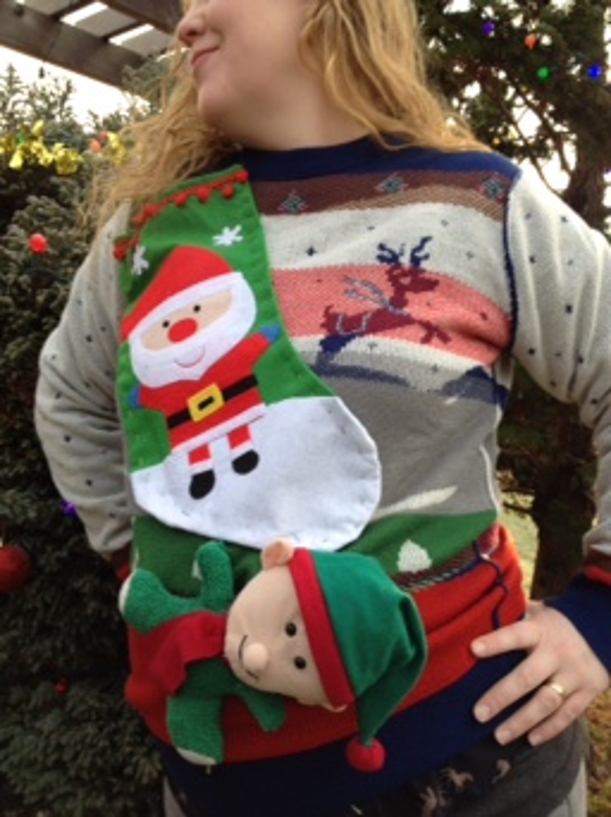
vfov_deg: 52.7
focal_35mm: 35
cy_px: 408
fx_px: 825
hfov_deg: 40.7
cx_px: 306
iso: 50
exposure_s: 1/151
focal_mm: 4.28
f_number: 2.4
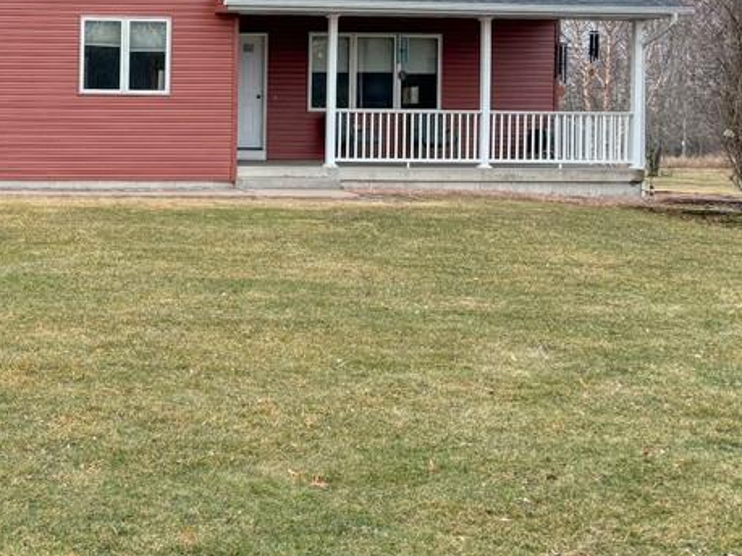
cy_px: 137
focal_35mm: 58
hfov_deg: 30.5
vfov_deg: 24.9
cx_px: -31
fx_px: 1243
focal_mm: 6
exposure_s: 1/1783
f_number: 1.6
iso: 50
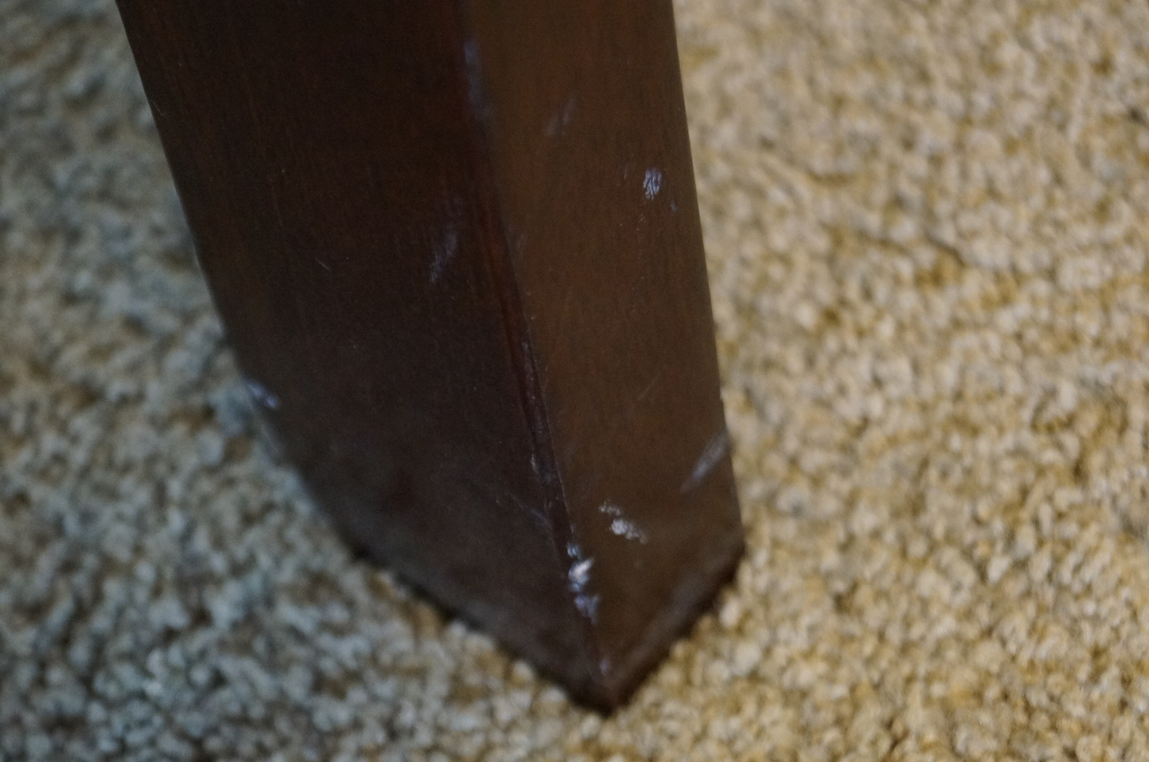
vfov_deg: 16.5
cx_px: 574
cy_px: 381
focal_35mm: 82
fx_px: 2629
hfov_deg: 24.7
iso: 3200
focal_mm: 55
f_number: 5.6
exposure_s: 1/25
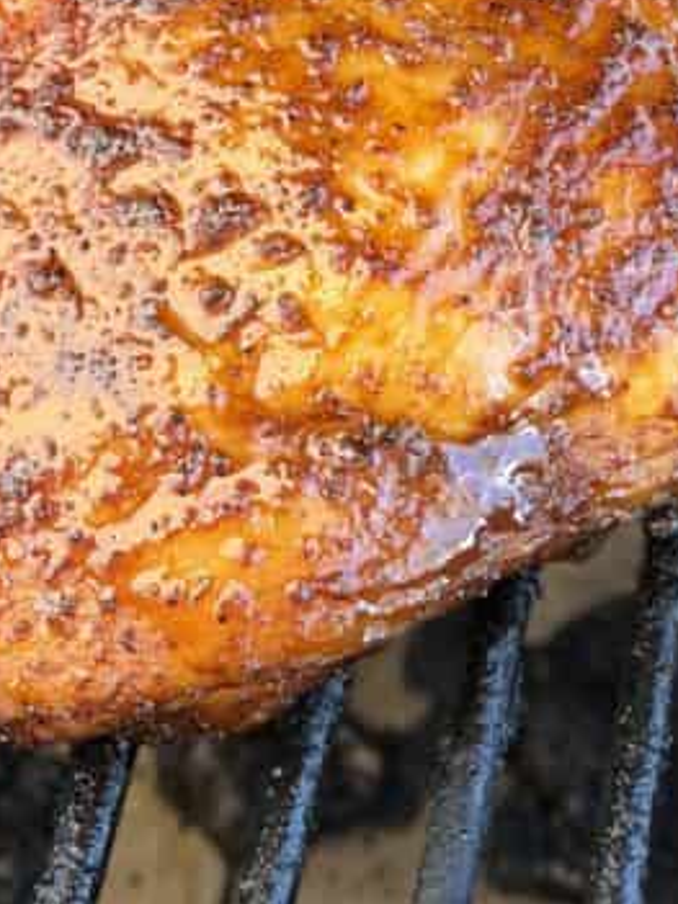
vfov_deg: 13.8
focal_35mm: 140
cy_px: -80
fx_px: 3658
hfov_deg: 10.6
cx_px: 343
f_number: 1.78
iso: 64
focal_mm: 6.76
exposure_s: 1/121
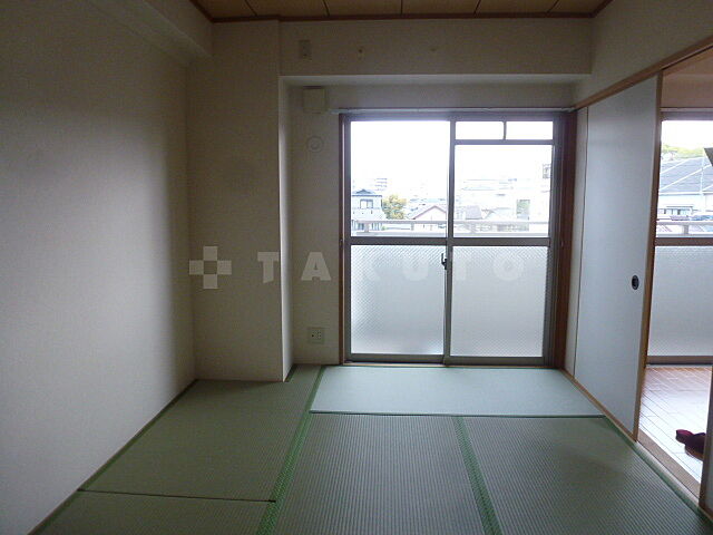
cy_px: 268
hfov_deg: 71.6
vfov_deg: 56.8
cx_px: 356
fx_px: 494
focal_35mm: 24
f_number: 3.3
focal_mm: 4.3
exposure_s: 1/8
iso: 200
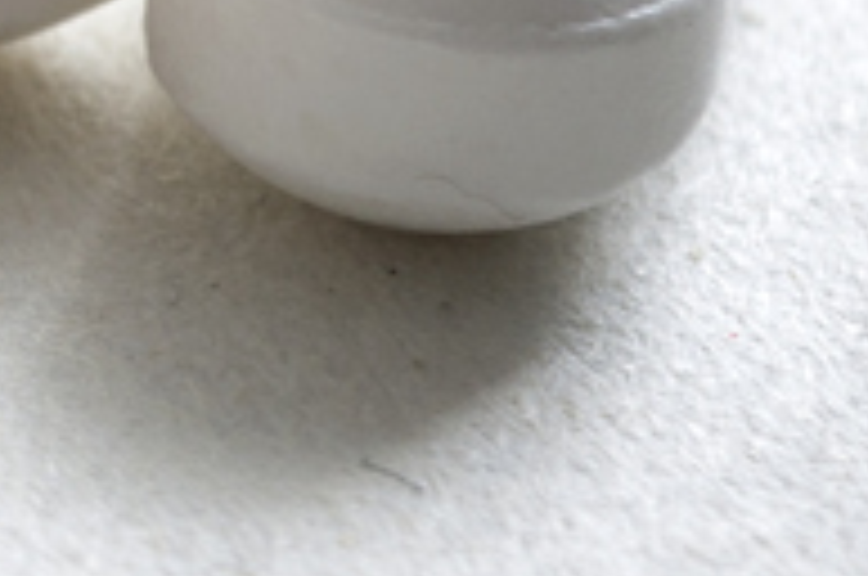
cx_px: -1673
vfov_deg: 2.5
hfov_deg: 3.7
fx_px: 12932
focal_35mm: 537
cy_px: -364
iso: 100
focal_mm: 55
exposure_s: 1/160
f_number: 11
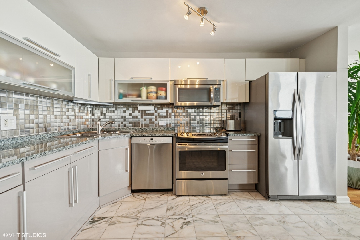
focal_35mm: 14
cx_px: 180
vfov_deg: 81.3
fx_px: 140
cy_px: 120
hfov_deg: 104.2
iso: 200
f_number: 8
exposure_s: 1/13
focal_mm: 14
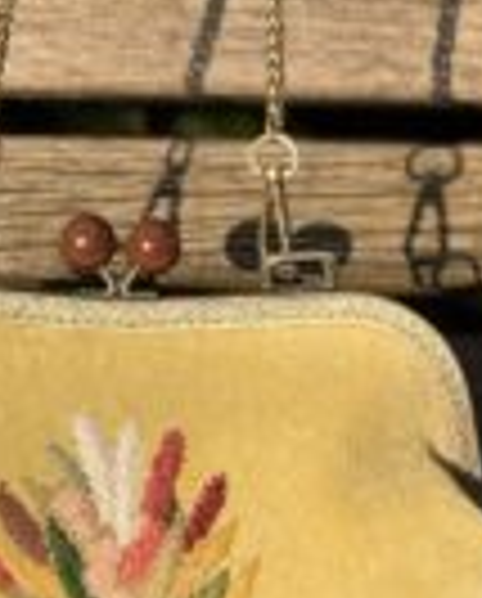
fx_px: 6238
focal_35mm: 351
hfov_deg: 4.4
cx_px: 144
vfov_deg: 5.5
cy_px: 292
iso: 50
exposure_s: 1/314
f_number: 2.8
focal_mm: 15.66
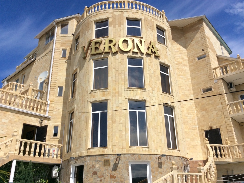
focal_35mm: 32
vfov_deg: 44.1
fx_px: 225
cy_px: 92
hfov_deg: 56.9
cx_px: 122
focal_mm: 3.3
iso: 32
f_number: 2.4
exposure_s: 1/3012
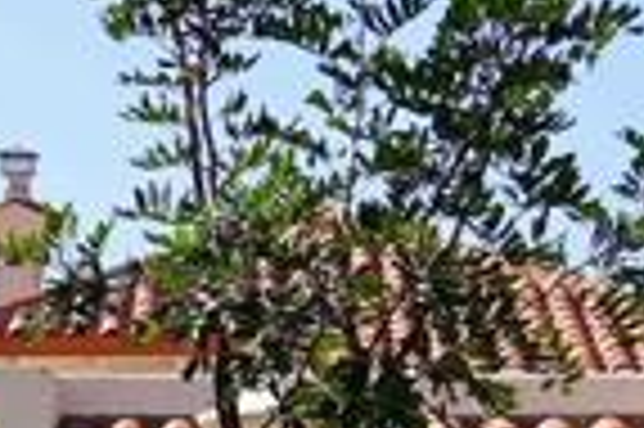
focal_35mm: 183
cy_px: 588
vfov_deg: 7.4
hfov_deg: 9.7
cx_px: -1004
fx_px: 3262
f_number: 5
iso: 100
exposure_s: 1/400
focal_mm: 17
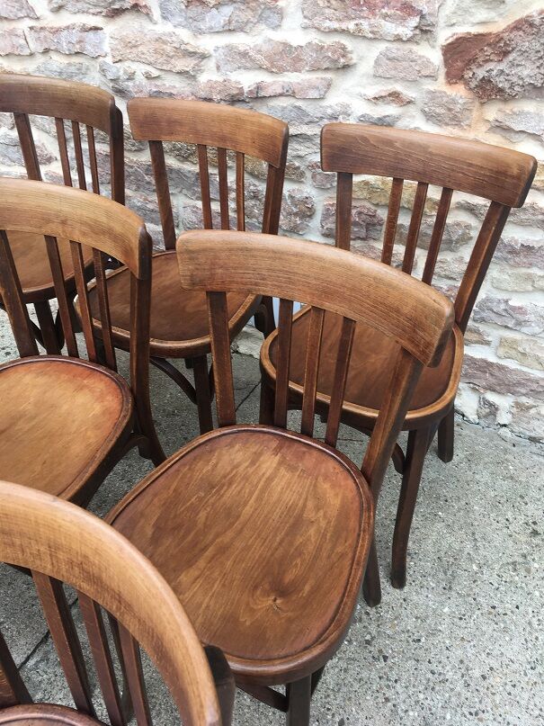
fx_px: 608
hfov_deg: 48.2
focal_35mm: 29
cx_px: 272
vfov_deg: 61.7
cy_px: 363
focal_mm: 4.15
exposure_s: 1/50
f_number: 2.2
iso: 25
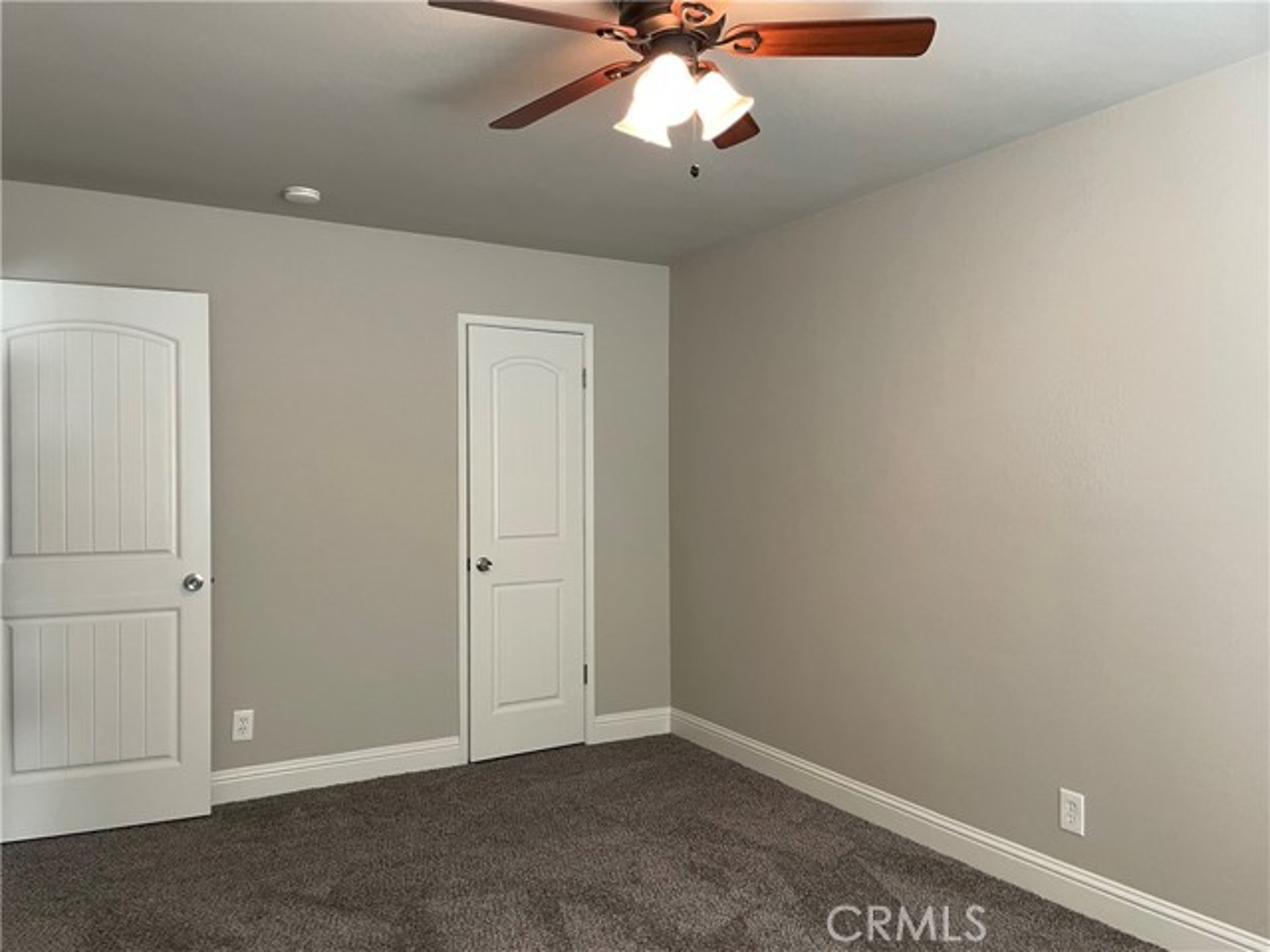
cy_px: 476
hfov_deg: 67.3
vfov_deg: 53.1
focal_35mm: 26
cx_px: 635
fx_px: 954
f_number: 1.6
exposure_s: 1/60
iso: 125
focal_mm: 4.2
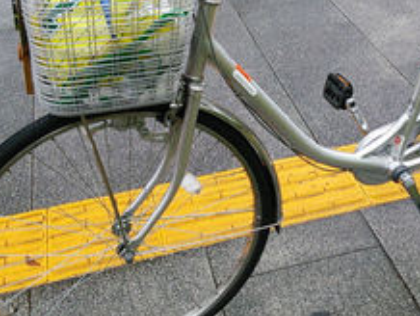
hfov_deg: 34.7
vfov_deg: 26.4
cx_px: 262
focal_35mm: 55
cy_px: 100
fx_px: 668
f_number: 1.94
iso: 40
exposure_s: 1/362
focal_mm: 4.06
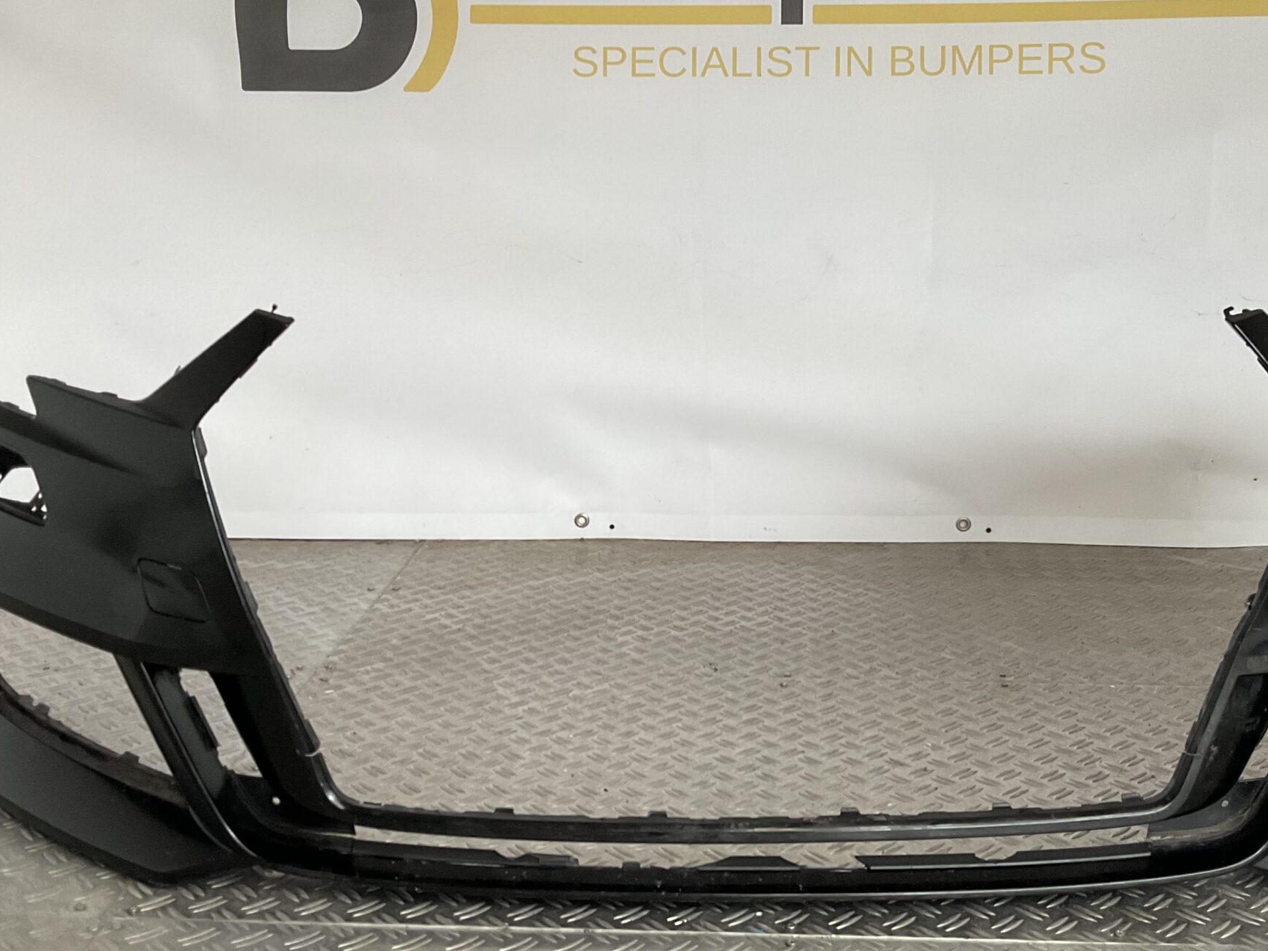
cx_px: 733
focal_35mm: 43
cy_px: 382
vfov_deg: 33.5
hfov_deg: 43.7
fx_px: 1575
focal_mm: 3
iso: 64
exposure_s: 1/120
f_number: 1.8
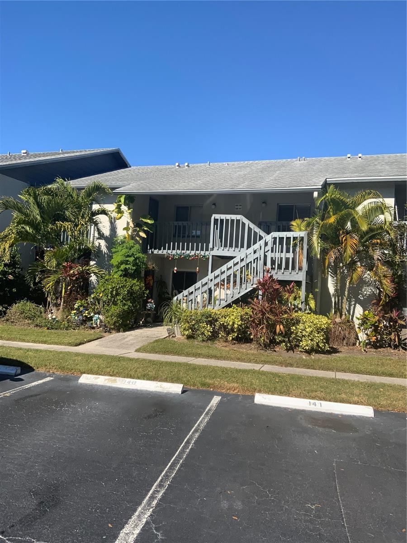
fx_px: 455
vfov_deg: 61.7
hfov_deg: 48.2
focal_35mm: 29
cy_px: 272
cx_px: 204
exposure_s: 1/1626
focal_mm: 3
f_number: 1.8
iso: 16
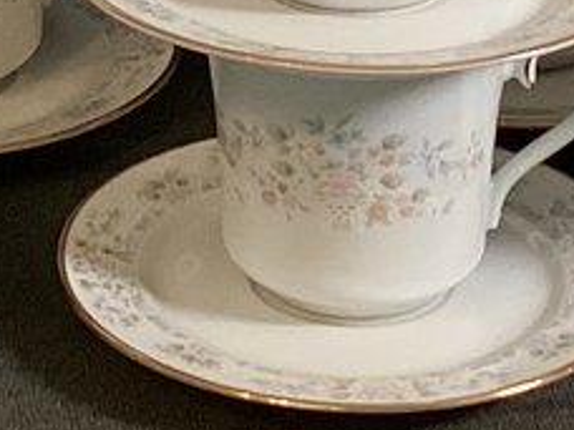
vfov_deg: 6.9
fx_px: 3416
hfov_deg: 9.6
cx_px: 155
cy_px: -542
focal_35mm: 206
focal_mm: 3.3
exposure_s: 1/60
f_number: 2.4
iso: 100
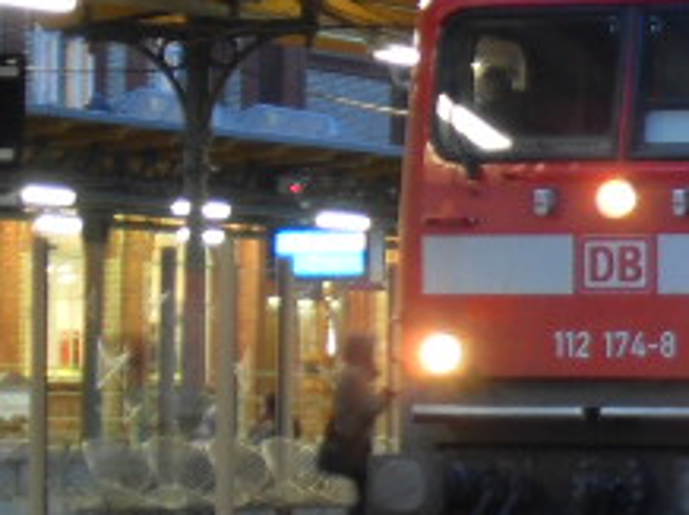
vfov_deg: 6.3
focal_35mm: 235
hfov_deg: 7.9
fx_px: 4672
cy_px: 445
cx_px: 1580
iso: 80
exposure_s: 1
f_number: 3.4
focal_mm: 8.4
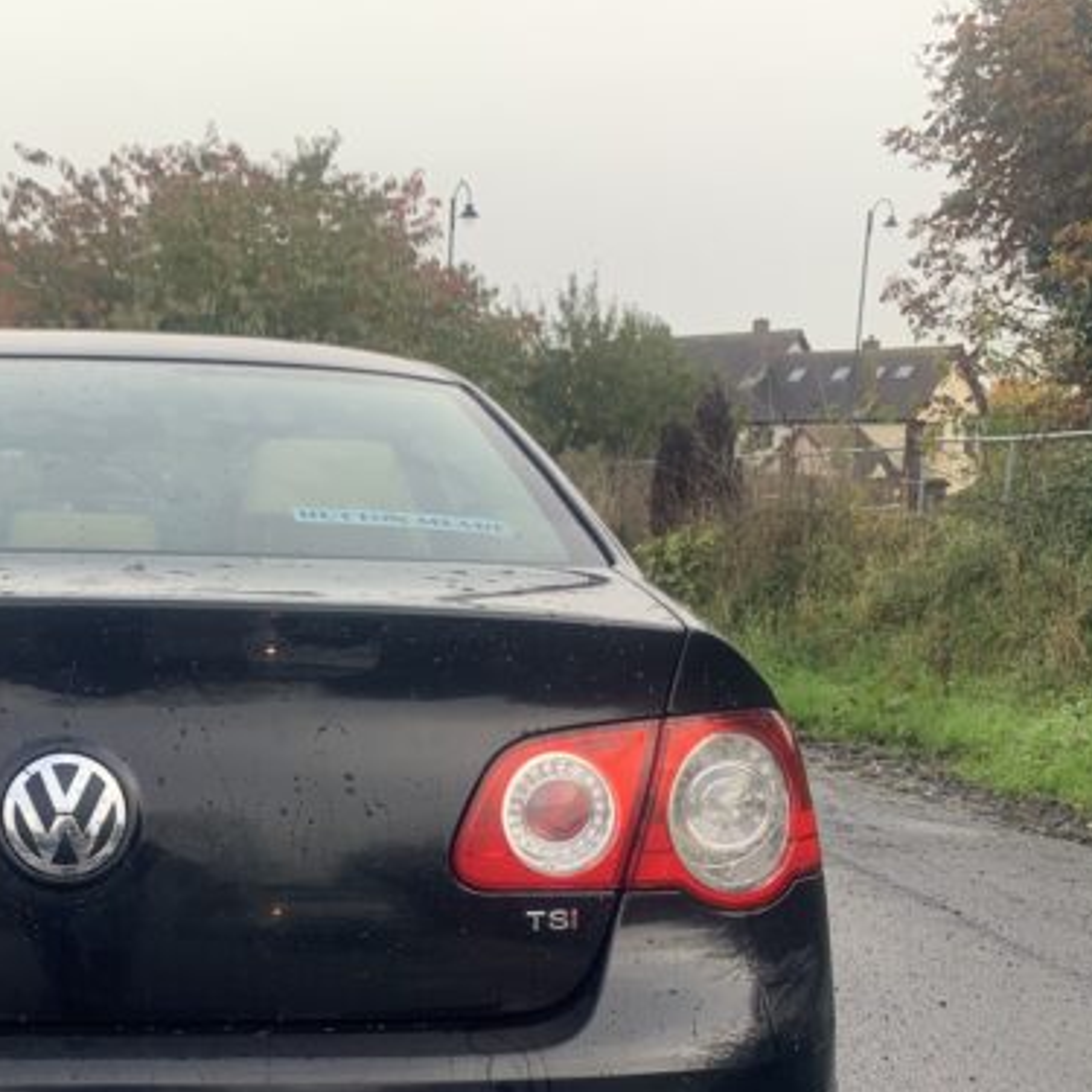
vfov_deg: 33.7
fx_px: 1749
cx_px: 154
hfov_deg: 33.2
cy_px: 859
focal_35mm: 49
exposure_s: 1/415
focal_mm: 4.25
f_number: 1.8
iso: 25
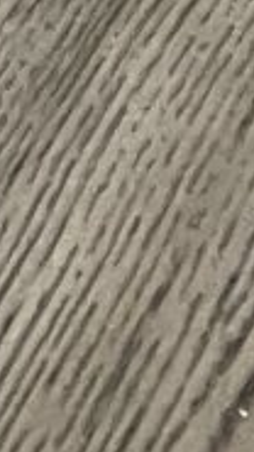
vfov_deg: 7.5
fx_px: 3390
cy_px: -125
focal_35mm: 283
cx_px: -1597
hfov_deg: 3.4
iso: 500
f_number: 1.6
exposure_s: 1/40
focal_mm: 5.1
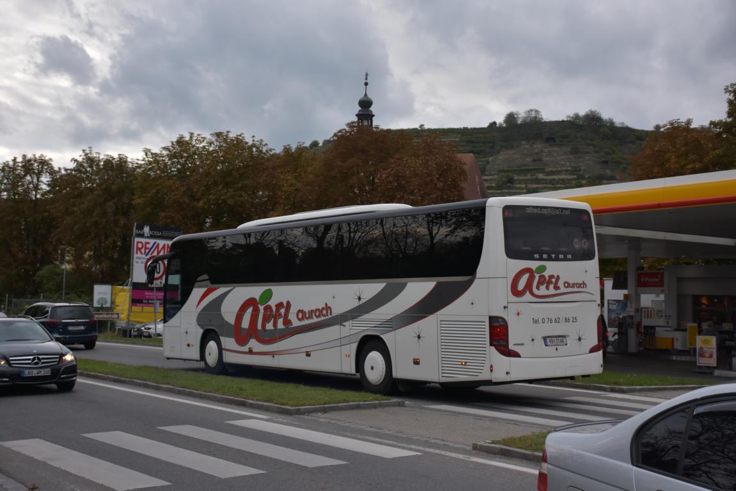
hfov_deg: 41.1
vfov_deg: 28.1
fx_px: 982
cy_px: 246
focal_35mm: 48
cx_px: 368
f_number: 4
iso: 500
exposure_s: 1/1600
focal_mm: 32
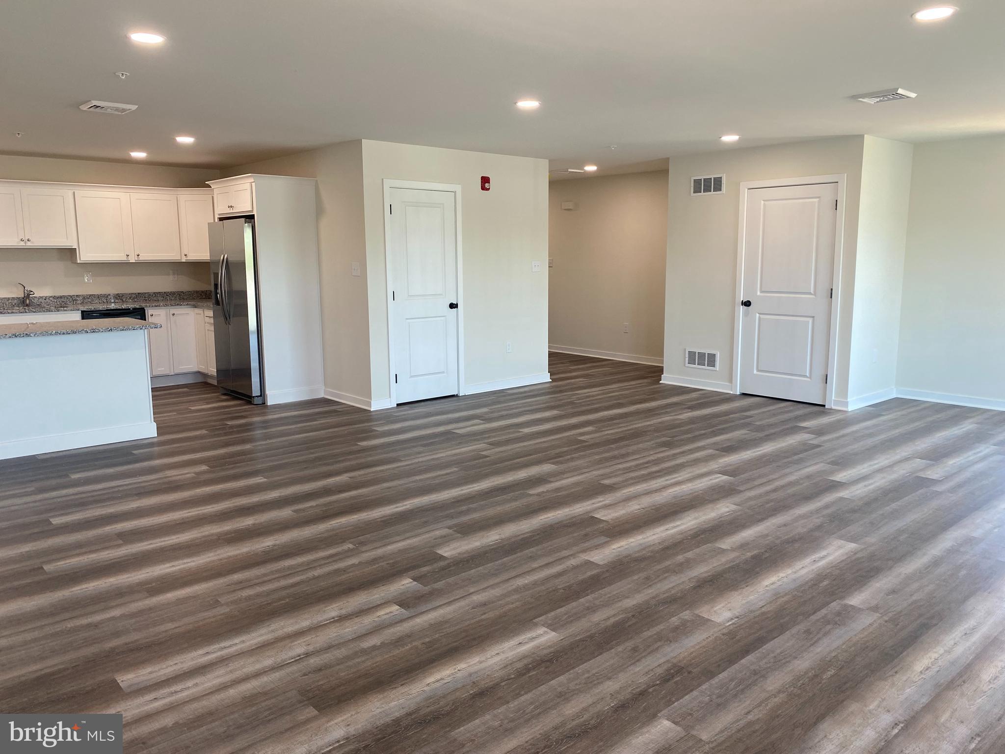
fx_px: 755
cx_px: 502
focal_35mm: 26
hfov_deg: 67.3
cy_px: 377
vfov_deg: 53.1
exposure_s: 1/120
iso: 100
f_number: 1.8
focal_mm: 4.25
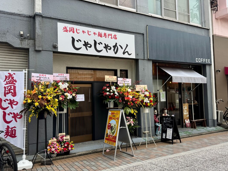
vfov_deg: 48.2
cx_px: 112
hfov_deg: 61.7
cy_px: 85
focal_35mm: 29
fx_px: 191
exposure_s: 1/1112
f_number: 1.78
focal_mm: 6.76
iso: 80
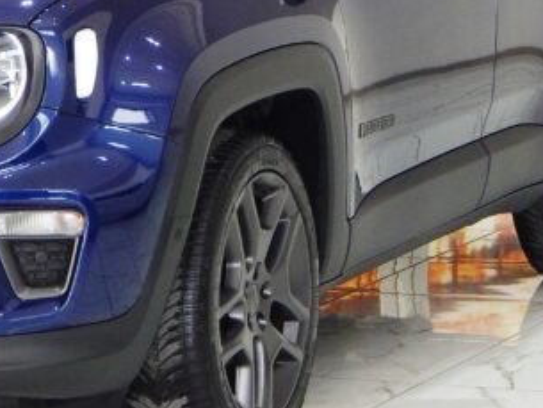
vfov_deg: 5.7
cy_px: 14
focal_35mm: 262
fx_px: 4111
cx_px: 34
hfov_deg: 7.5
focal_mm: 18.7
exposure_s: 1/30
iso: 280
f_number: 4.5
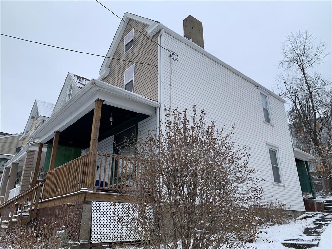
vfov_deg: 53.1
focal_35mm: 26
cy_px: 124
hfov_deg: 67.3
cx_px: 166
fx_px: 249
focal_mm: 4.25
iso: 25
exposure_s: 1/1065
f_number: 1.8
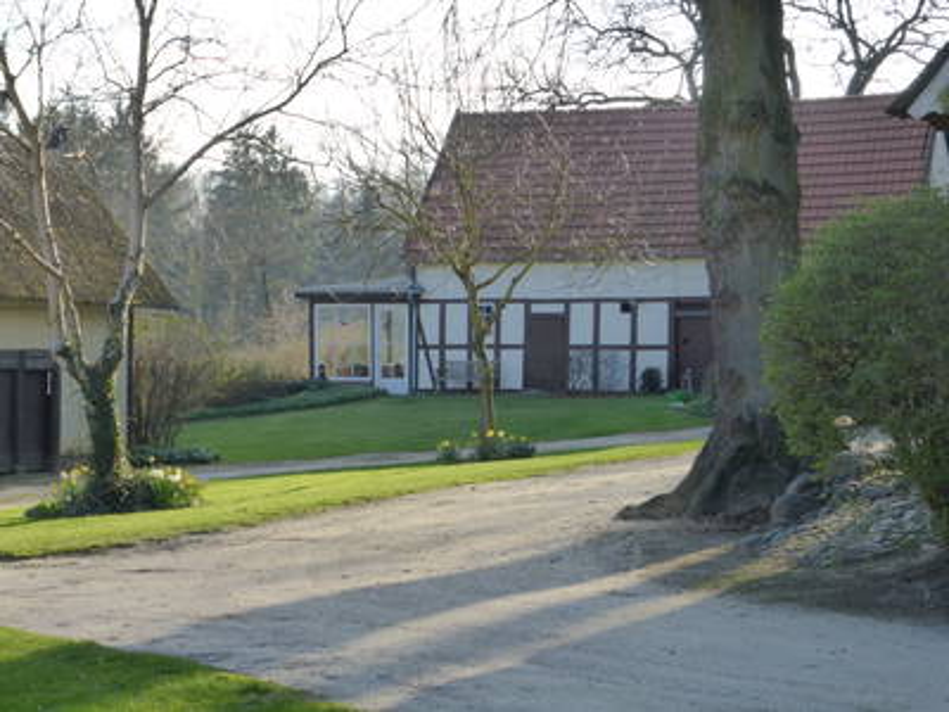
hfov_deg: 21.5
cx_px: 474
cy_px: 356
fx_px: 2495
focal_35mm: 91
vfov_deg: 16.2
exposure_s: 1/320
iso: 200
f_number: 5.2
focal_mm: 15.1
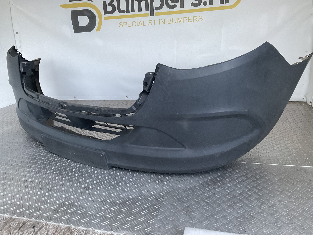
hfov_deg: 61.7
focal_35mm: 29
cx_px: 156
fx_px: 262
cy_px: 118
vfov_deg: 48.2
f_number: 1.8
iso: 80
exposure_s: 1/60
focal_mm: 3
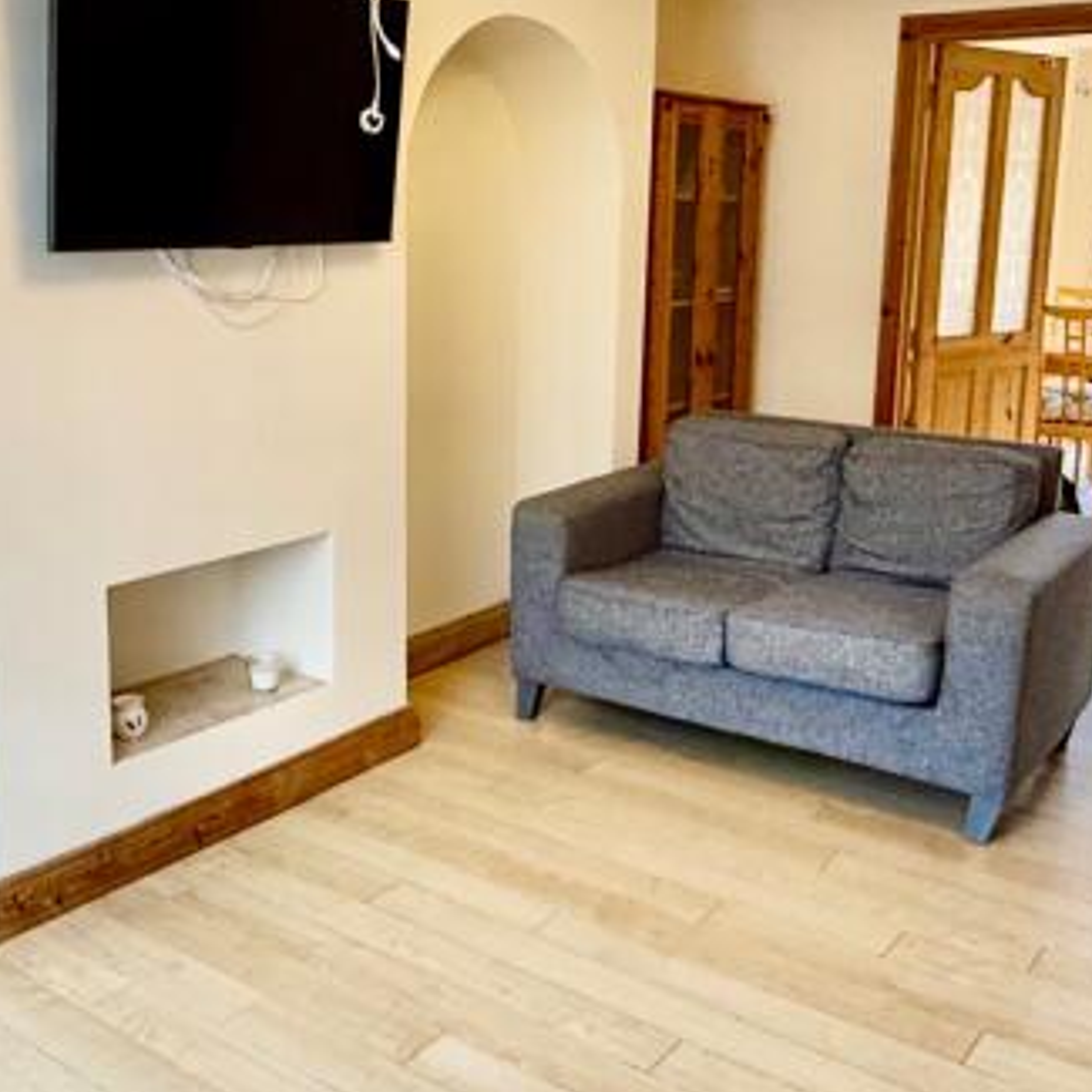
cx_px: 467
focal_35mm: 39
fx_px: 1392
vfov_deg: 42.7
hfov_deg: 42.7
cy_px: 474
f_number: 2.2
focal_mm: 2.22
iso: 320
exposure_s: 1/50
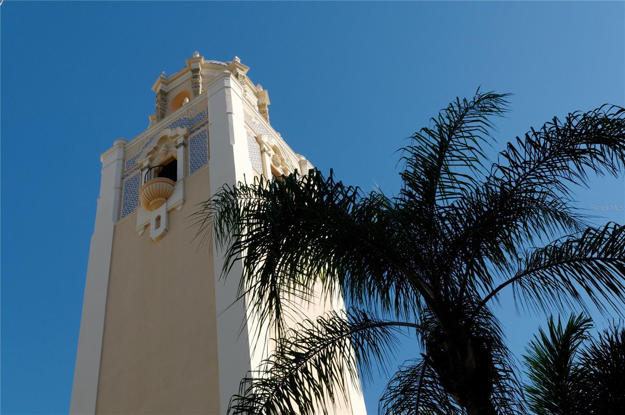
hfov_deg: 38.9
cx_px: 312
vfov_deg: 26.4
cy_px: 208
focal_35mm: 51
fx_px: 884
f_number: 10
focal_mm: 34
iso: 320
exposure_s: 1/400
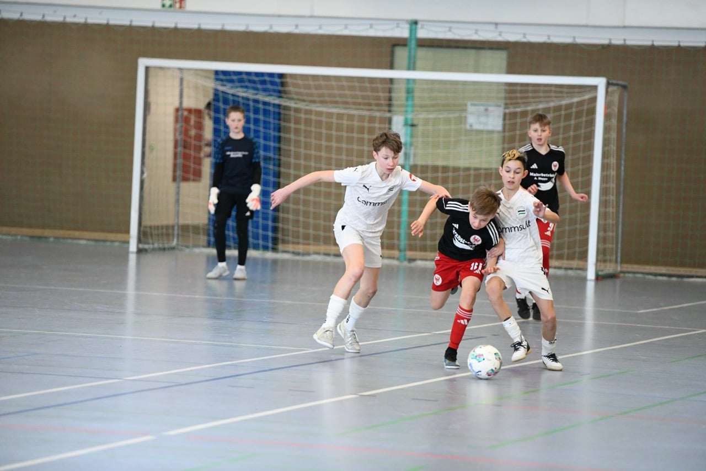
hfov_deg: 11.7
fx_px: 3431
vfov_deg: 7.8
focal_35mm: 175
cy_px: 236
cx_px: 353
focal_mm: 175
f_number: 2.8
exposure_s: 1/1600
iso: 8000
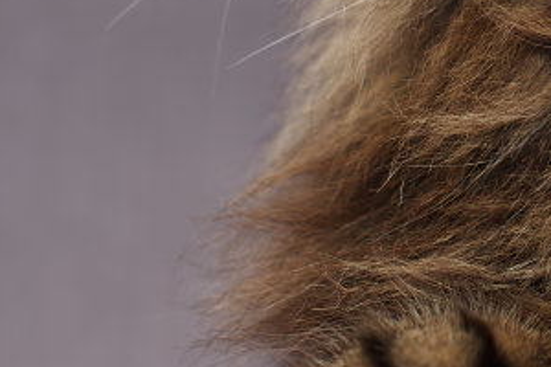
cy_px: -281
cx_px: 891
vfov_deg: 5.1
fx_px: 4086
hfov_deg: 7.5
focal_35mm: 267
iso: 200
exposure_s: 1/250
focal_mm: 50
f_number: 3.5
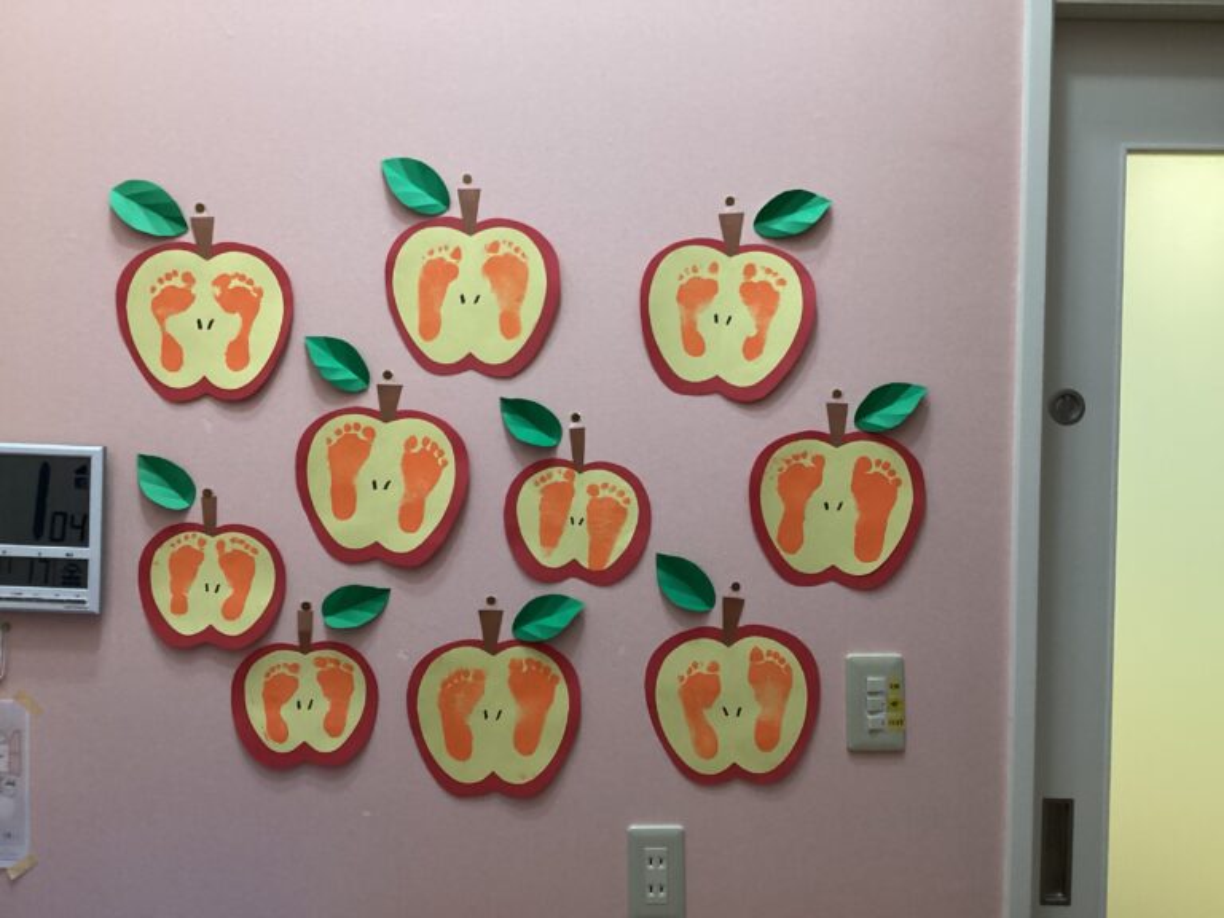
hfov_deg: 58.4
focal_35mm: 31
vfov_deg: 45.4
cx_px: 612
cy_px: 459
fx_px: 1096
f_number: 2.4
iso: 320
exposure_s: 1/50
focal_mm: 3.3
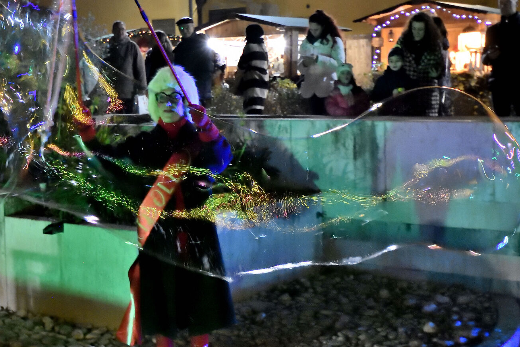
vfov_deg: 20.6
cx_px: 230
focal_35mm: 66
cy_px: 143
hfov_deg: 30.5
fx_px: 953
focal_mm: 24
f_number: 4.5
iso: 3200
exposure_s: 1/40
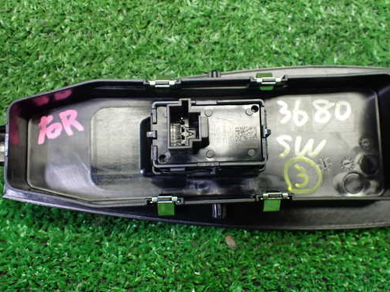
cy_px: 145
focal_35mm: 36
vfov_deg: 39.7
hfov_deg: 51.3
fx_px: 406
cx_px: 206
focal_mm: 5.4
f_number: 2.3
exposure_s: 1/125
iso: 800
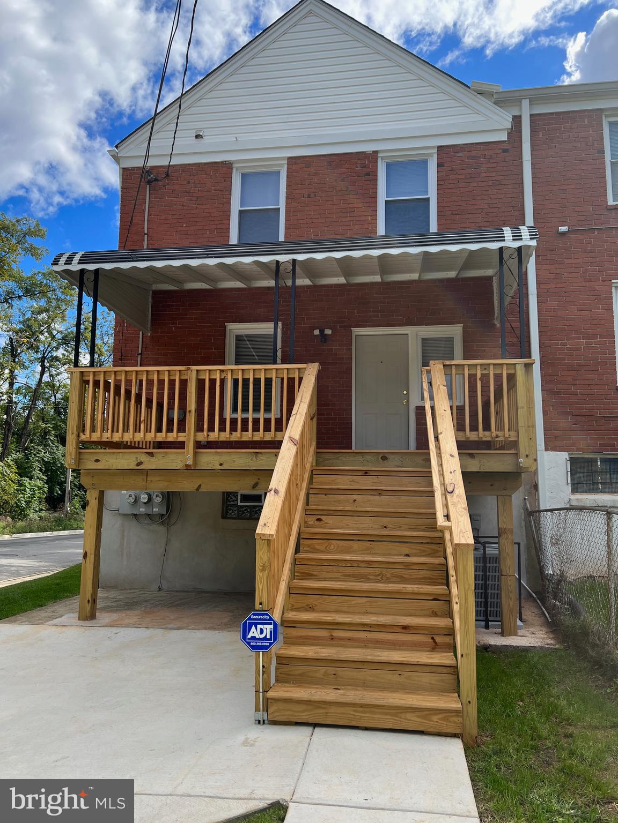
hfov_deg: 53.1
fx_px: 619
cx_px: 309
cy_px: 412
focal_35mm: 26
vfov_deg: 67.3
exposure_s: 1/1669
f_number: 1.5
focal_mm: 5.7
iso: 50
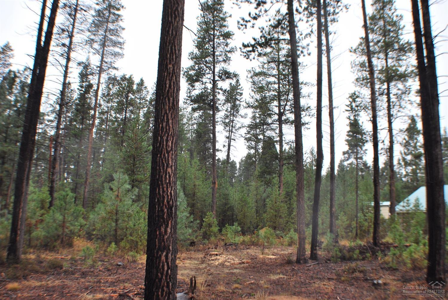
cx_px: 224
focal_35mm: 42
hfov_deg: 46.4
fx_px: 523
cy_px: 150
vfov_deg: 32.0
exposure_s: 1/100
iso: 200
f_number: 5
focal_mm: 28
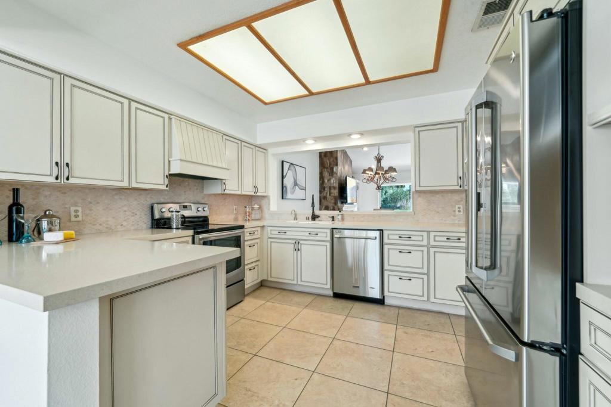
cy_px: 204
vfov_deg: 85.4
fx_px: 221
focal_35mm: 13
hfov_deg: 108.3
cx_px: 306
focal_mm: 13
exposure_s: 1/30
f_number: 8
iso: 400
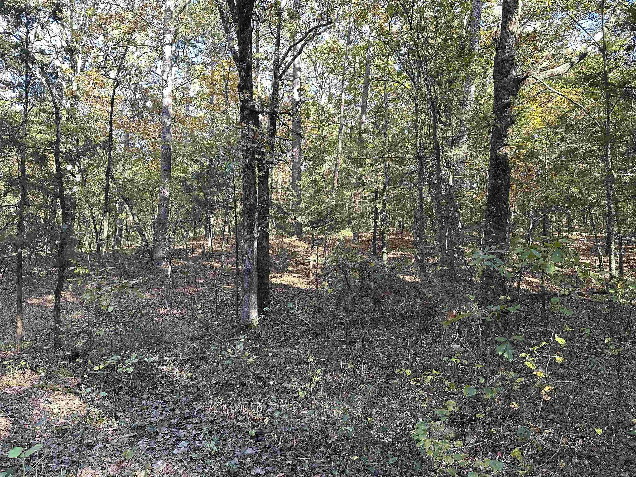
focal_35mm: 24
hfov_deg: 71.6
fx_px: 441
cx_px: 318
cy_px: 238
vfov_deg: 56.8
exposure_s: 1/121
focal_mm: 6.86
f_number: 1.78
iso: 250
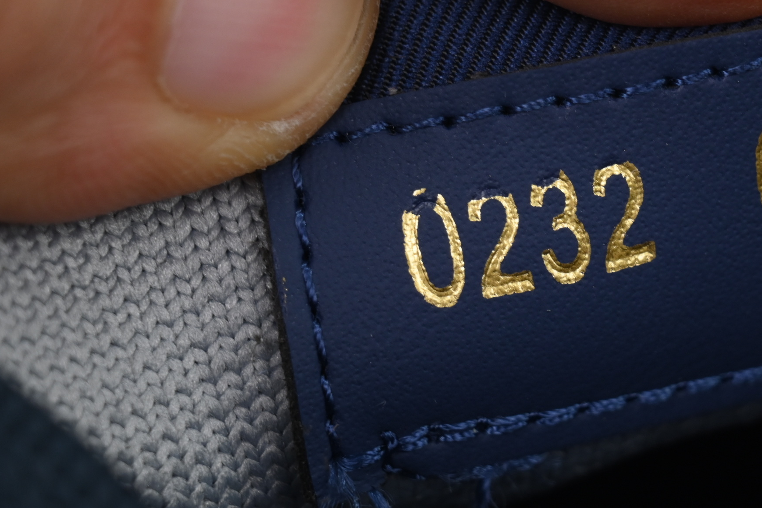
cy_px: 238
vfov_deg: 4.8
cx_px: 608
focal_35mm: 285
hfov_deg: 7.2
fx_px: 6033
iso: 400
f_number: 10
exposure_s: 1/100
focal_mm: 120
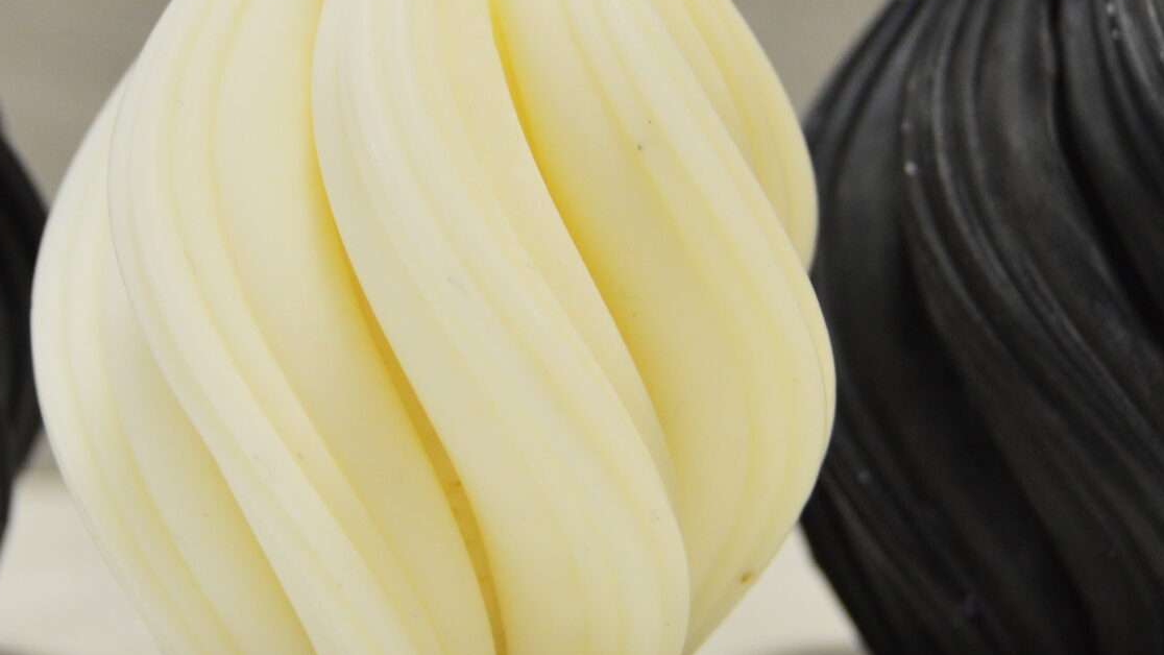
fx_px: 3334
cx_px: 401
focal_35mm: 108
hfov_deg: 19.8
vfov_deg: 11.2
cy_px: 237
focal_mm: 30
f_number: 4.2
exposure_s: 1/30
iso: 800
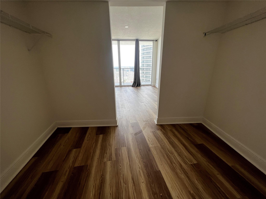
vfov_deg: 89.9
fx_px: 100
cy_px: 100
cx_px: 133
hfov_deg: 106.2
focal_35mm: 13
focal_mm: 1.57
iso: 64
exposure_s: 1/120
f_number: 1.8
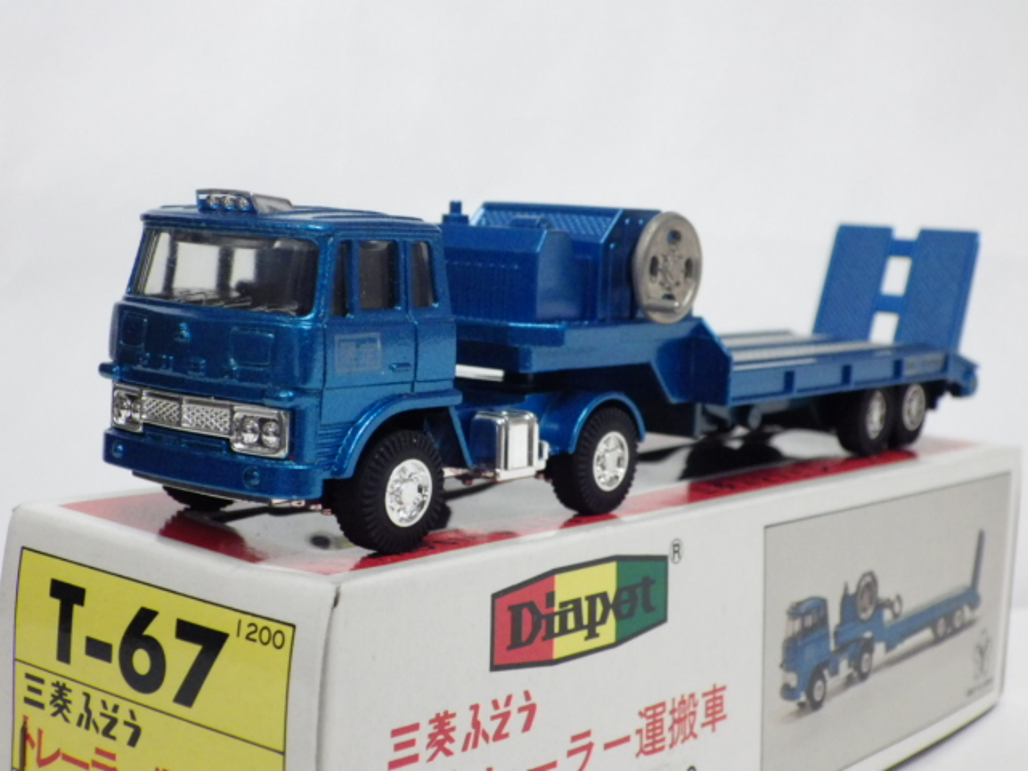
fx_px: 1752
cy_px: 386
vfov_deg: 24.8
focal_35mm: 59
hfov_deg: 32.7
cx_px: 514
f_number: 4
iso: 800
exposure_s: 1/40
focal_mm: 10.7
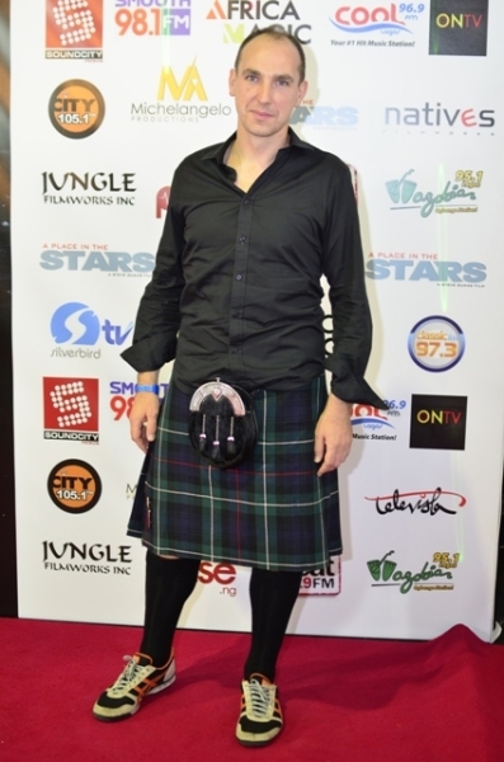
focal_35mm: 52
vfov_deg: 37.9
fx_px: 1108
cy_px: 381
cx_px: 252
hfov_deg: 25.6
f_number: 2
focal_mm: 35
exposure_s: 1/60
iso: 640
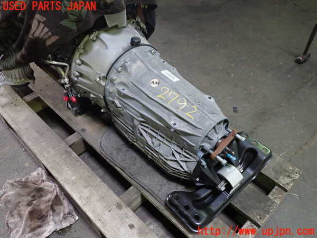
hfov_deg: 60.0
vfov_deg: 46.8
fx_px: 275
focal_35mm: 30
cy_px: 119
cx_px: 158
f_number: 2.3
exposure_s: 1/30
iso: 320
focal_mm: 5.4
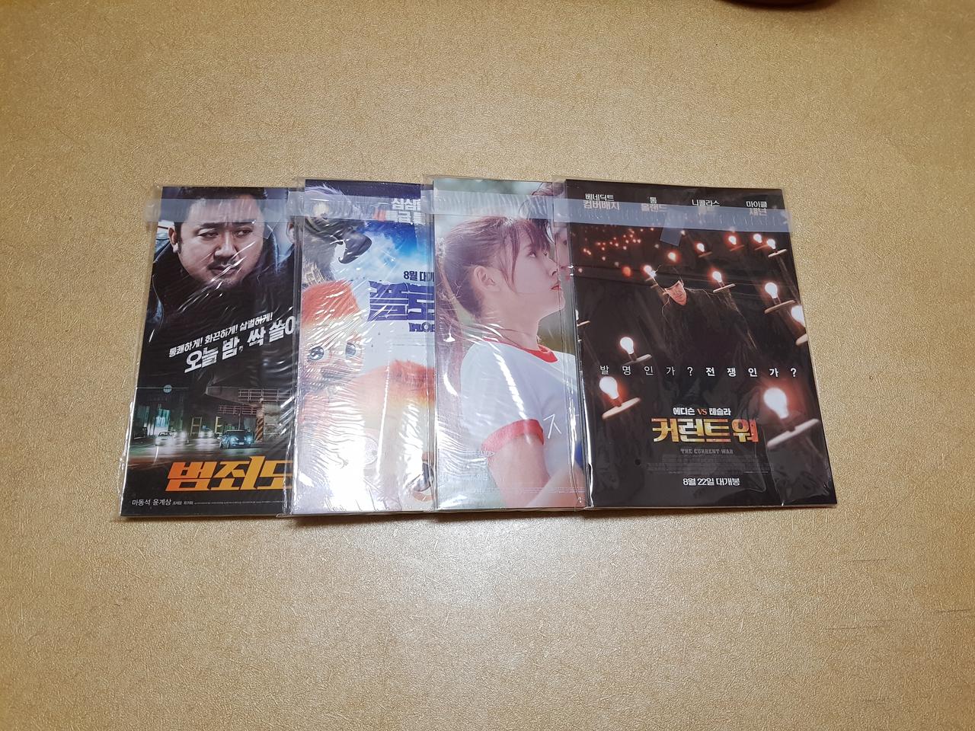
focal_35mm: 26
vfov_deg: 53.1
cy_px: 366
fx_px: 732
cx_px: 488
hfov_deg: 67.3
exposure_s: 1/30
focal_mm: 4.3
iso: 250
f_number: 1.7
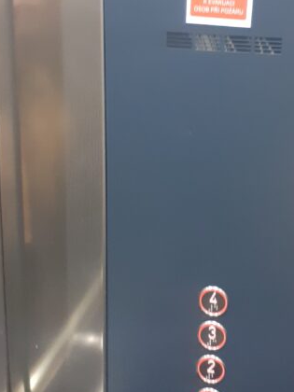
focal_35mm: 60
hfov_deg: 24.3
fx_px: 679
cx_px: 203
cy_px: 150
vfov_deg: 32.1
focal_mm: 3.6
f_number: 1.9
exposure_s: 1/25
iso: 320
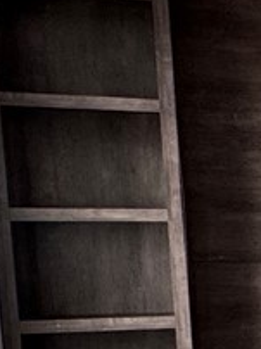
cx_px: 958
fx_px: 1118
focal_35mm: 111
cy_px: 351
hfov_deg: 8.7
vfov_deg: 17.3
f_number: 2.2
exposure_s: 1/120
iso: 125
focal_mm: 2.22
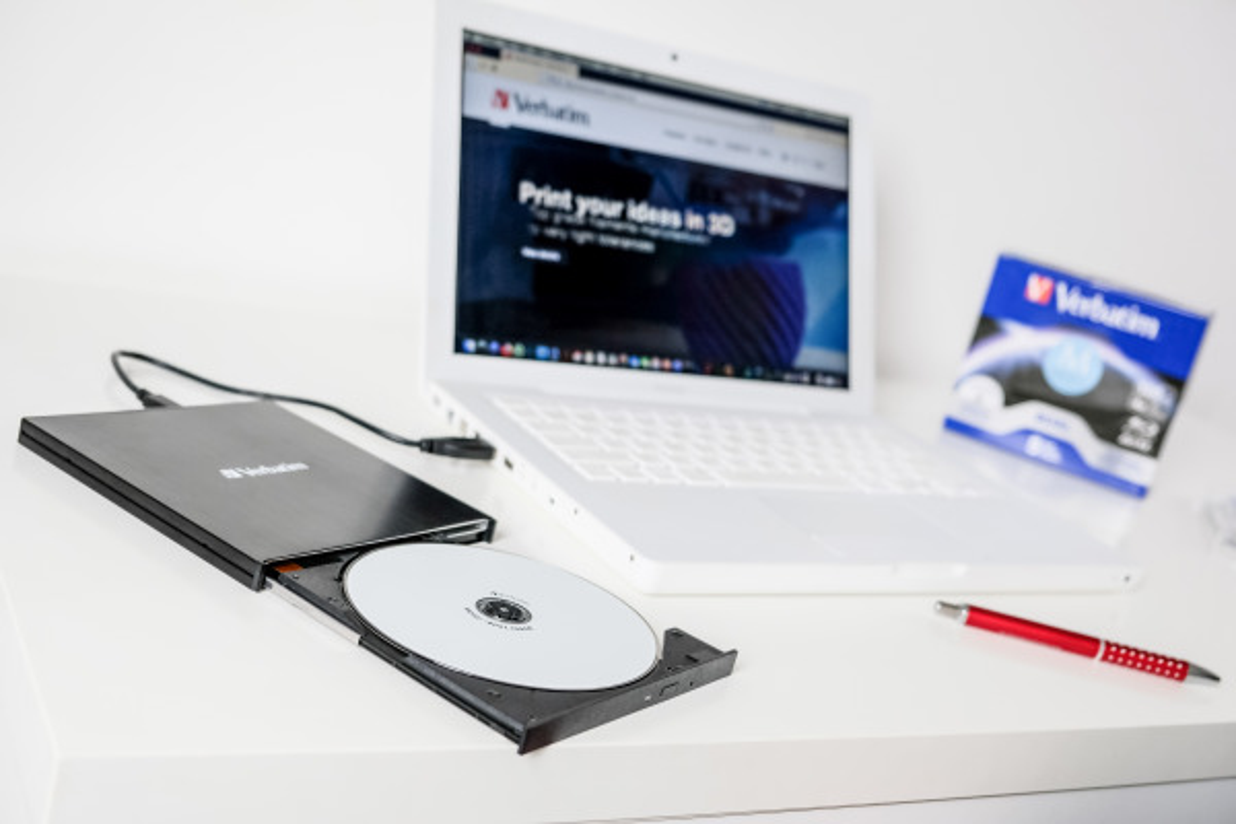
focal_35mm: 42
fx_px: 1442
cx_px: 618
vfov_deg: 31.9
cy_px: 412
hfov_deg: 46.4
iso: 800
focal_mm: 27.7
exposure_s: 1/100
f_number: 3.2
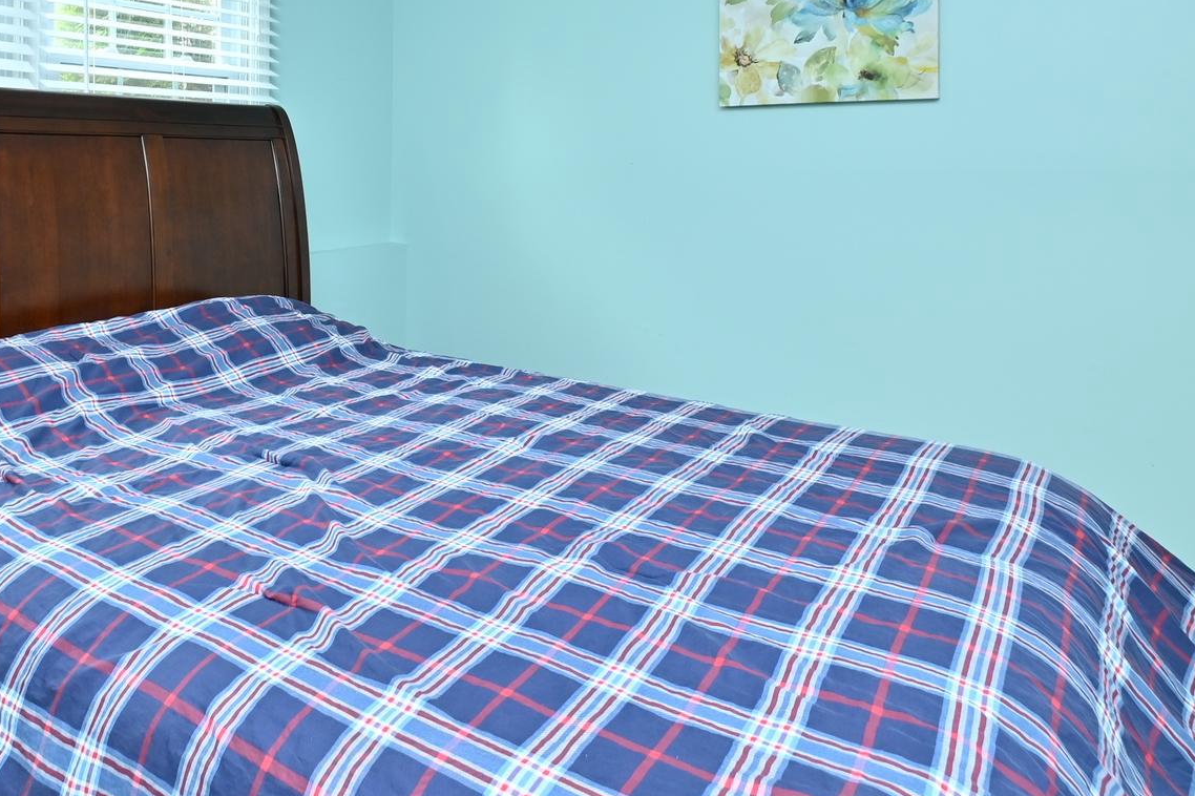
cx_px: 381
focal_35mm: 27
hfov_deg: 65.3
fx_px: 896
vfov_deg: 44.8
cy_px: 127
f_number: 7.1
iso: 250
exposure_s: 1/8
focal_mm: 10
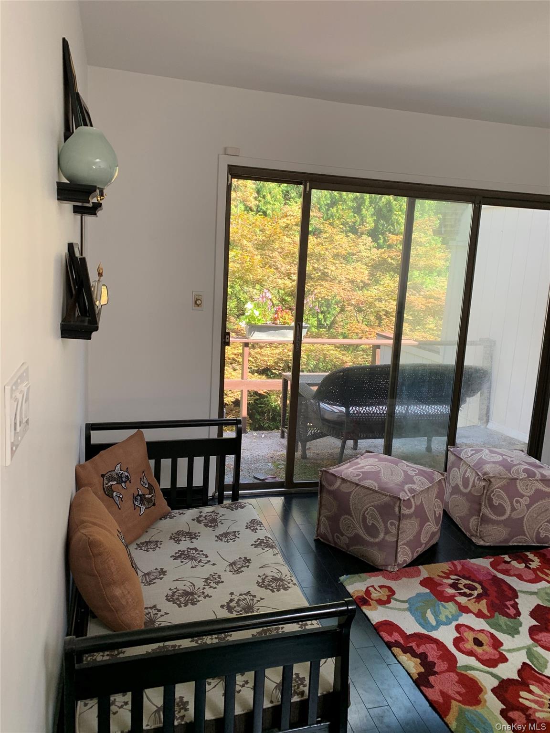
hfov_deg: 53.1
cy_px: 366
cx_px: 275
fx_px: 551
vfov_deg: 67.3
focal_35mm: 26
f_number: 1.8
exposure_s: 1/121
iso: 50
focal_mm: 4.25
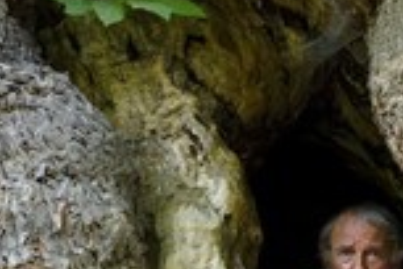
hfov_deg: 29.9
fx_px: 739
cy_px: 285
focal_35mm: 66
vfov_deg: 19.8
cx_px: 86
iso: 1600
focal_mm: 24
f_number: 5
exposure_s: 1/40
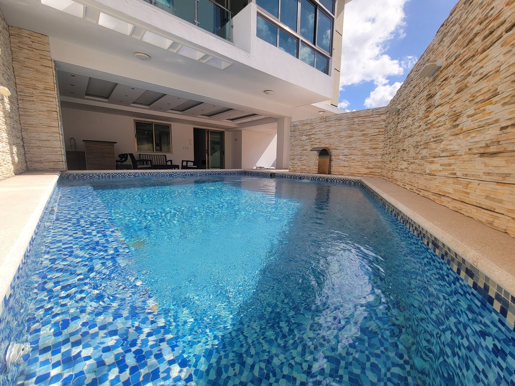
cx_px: 258
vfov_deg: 89.9
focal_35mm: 13
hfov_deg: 106.2
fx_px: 193
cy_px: 193
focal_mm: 2.2
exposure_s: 1/1663
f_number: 2.2
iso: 50
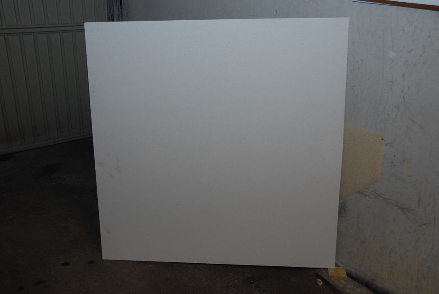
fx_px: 439
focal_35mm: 36
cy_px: 147
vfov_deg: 37.0
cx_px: 220
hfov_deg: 53.1
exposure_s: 1/160
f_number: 3.8
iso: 400
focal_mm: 24
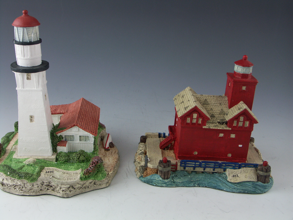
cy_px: 110
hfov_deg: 45.8
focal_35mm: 41
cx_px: 146
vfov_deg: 35.1
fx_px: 347
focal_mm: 10.56
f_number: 3.5
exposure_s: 1/60
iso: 100
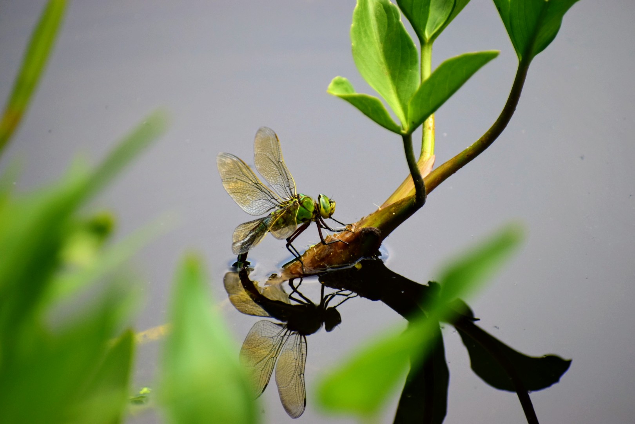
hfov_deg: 4.6
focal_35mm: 450
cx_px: 318
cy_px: 212
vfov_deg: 3.1
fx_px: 7937
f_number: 6.3
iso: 800
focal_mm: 300
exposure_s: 1/1250
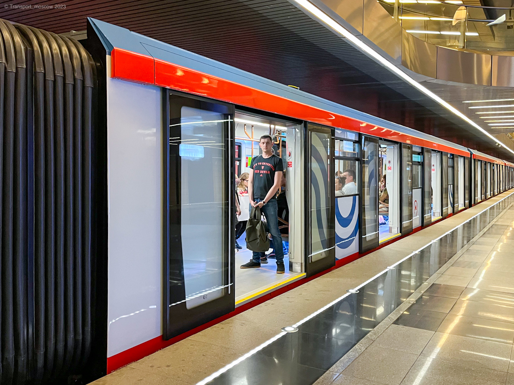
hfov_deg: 67.3
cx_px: 257
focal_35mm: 26
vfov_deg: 53.1
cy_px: 192
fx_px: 386
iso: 250
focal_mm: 5.1
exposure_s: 1/50
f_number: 1.6
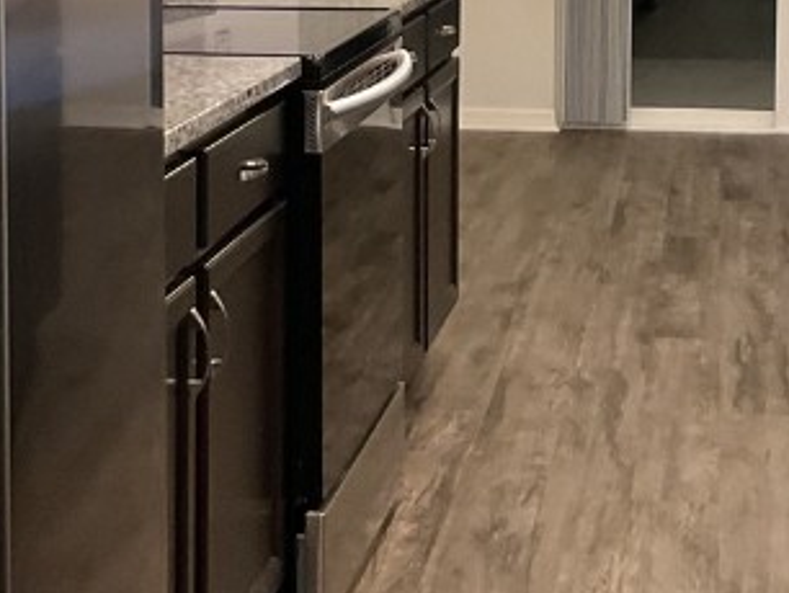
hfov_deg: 20.2
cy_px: -46
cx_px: 511
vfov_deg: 14.9
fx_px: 2213
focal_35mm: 97
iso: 160
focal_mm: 3
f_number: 1.8
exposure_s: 1/60
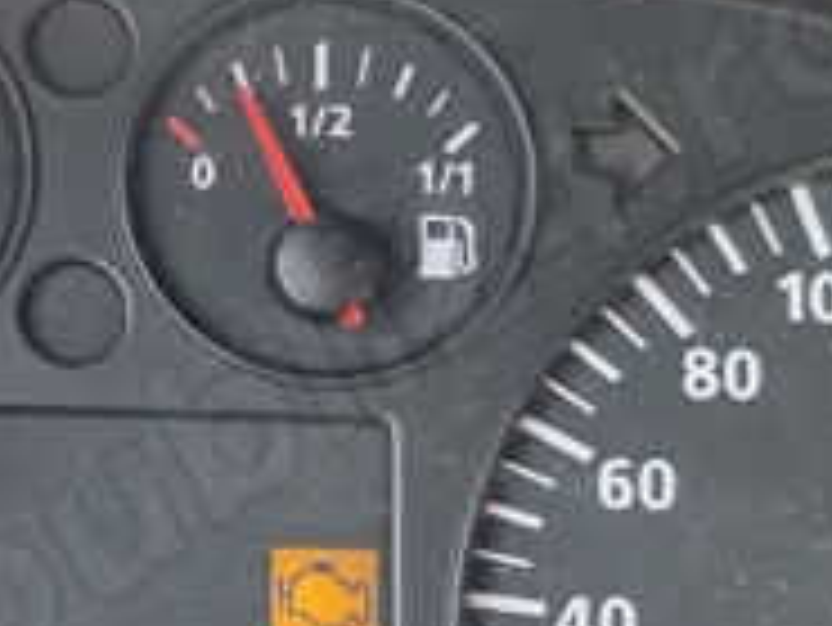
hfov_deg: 15.4
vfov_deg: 12.0
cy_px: 401
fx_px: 2982
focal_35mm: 124
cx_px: -130
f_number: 1.7
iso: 200
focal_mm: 6.3
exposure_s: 1/180
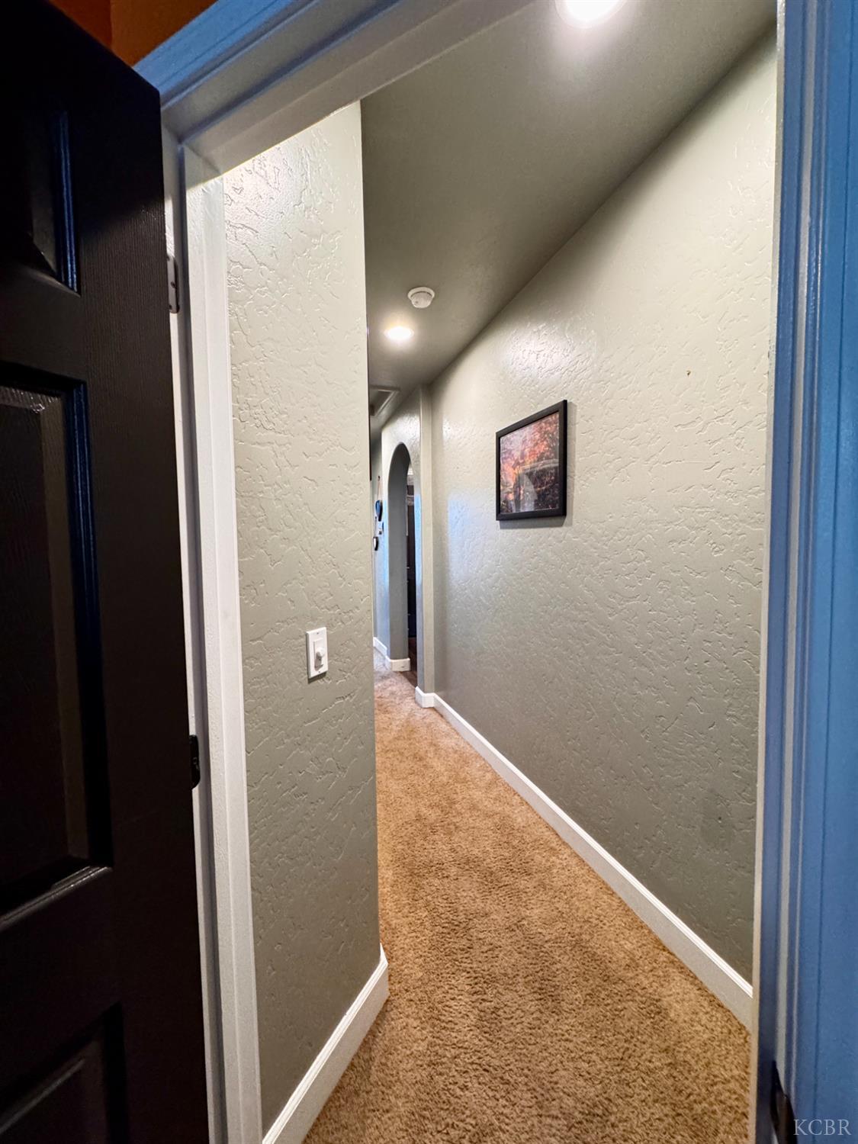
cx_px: 429
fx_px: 463
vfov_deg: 102.1
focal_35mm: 14
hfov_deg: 85.7
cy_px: 572
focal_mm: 2.22
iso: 640
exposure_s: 1/60
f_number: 2.2
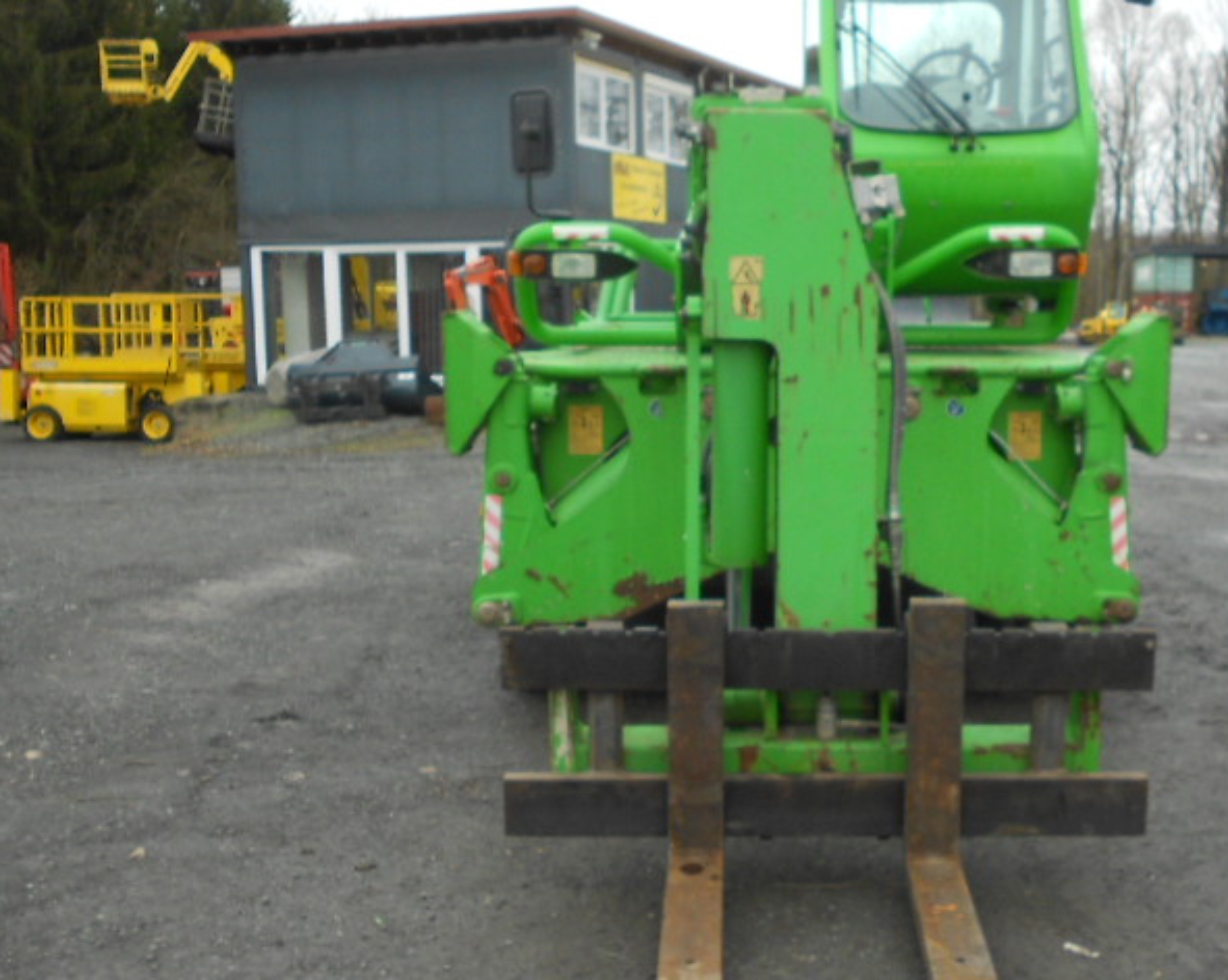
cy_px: 482
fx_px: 1598
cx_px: 792
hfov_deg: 41.6
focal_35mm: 44
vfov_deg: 34.1
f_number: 3.2
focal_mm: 4.6
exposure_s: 1/160
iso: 80
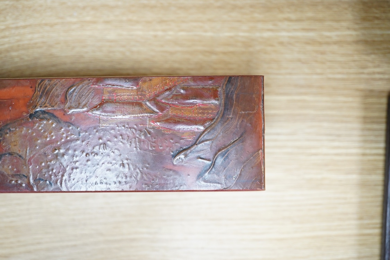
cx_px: 195
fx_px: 487
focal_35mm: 45
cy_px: 130
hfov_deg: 43.6
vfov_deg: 29.9
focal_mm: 30
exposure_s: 1/160
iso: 2500
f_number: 5.6
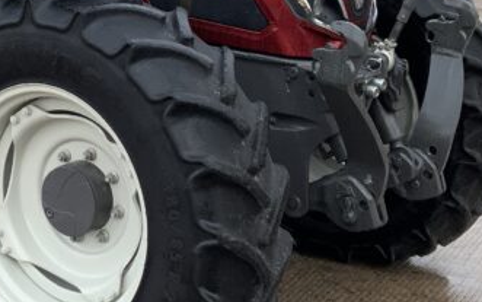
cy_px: -22
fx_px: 1248
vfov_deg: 13.5
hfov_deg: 21.7
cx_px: 127
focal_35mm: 95
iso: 16
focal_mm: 3
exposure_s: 1/514
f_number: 1.8
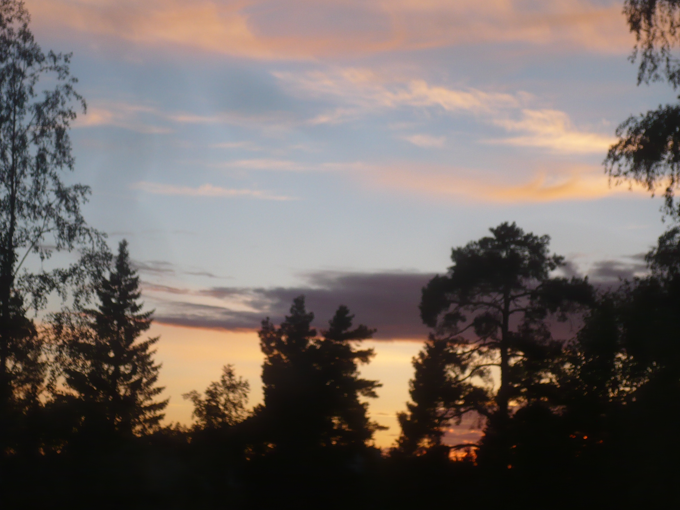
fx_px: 1689
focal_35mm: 86
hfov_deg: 22.7
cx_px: 290
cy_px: 226
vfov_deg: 17.2
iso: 100
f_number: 4.2
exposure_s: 1/160
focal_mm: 12.2
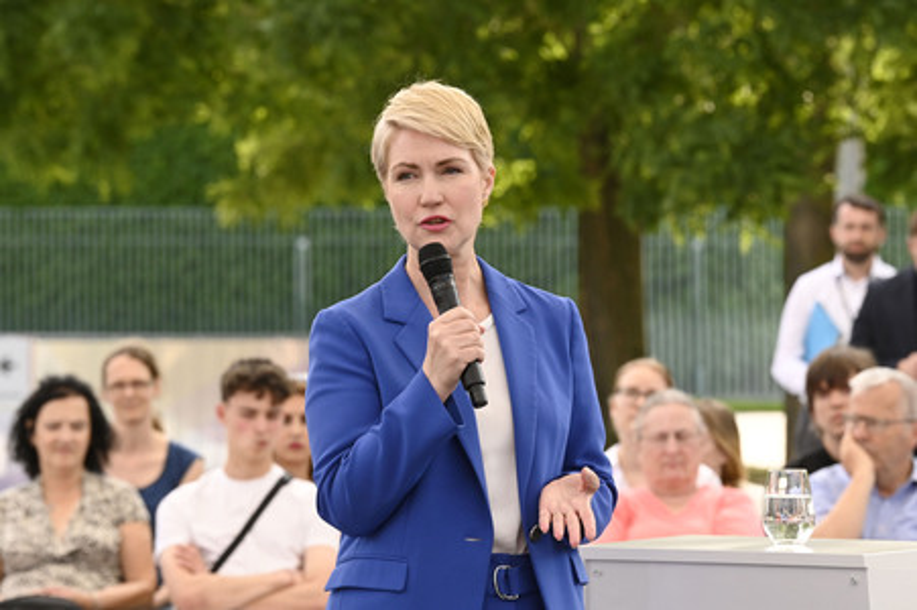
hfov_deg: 10.3
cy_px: 305
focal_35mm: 200
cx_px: 458
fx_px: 5091
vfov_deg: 6.9
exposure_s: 1/1000
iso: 2000
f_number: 9
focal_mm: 200
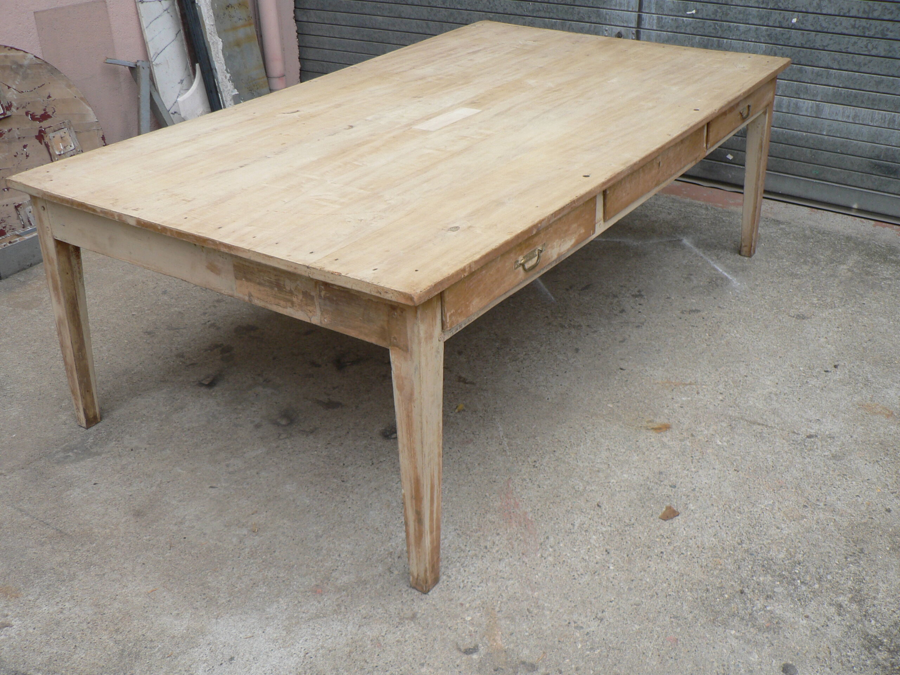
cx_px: 450
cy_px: 338
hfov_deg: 51.4
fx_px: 936
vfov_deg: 39.7
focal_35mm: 36
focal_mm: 6
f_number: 2.8
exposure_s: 1/200
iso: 80
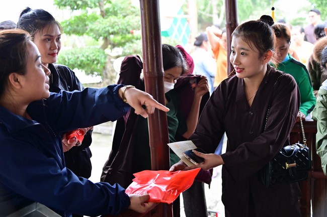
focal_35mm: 46
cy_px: 108
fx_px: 417
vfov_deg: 29.2
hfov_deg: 42.8
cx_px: 164
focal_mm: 46
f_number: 4
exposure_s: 1/160
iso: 1600
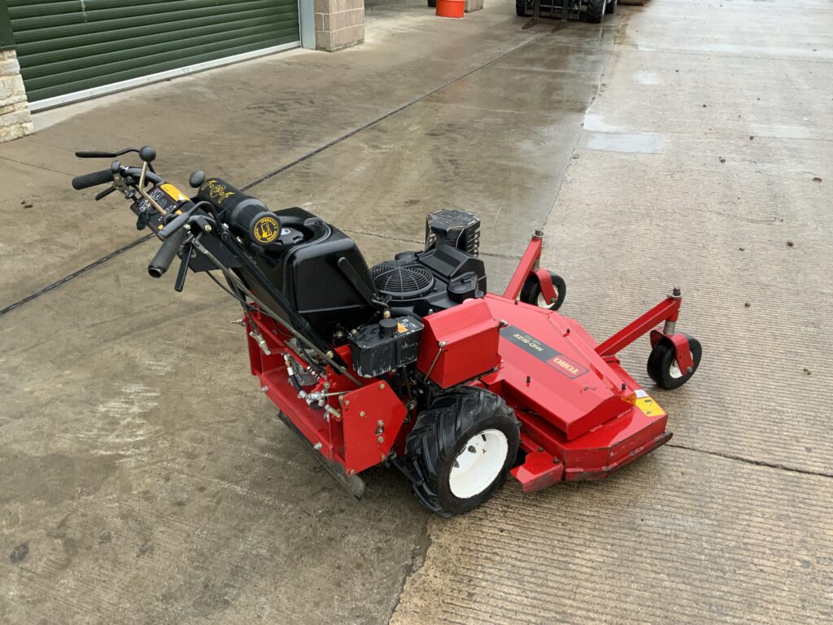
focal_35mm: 29
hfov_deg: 61.7
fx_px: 698
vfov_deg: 48.2
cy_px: 312
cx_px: 416
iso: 64
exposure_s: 1/110
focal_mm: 3
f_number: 1.8
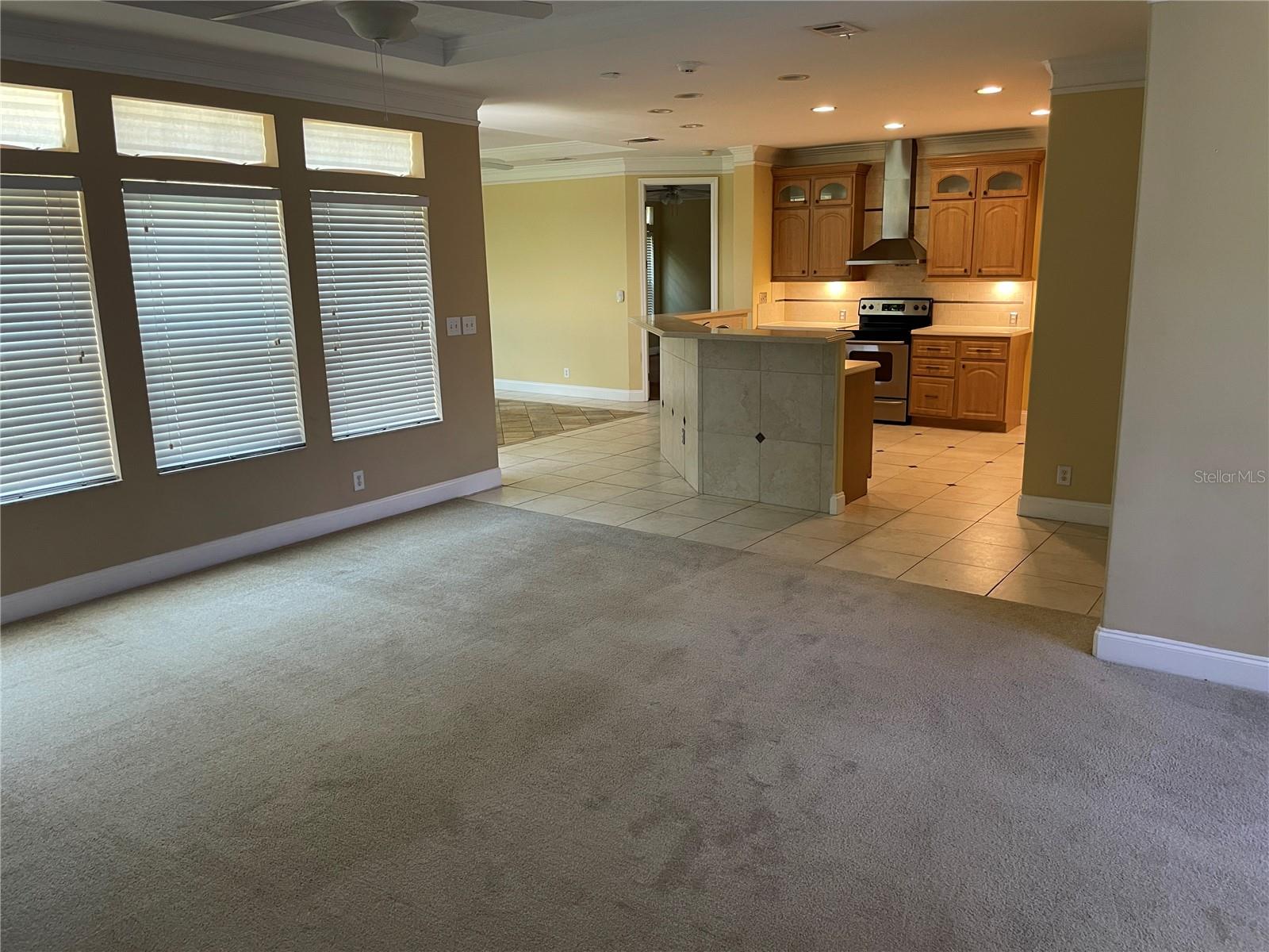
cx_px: 634
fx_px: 953
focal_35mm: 26
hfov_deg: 67.3
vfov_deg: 53.1
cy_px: 476
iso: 100
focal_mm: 4.2
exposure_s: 1/60
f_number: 1.6
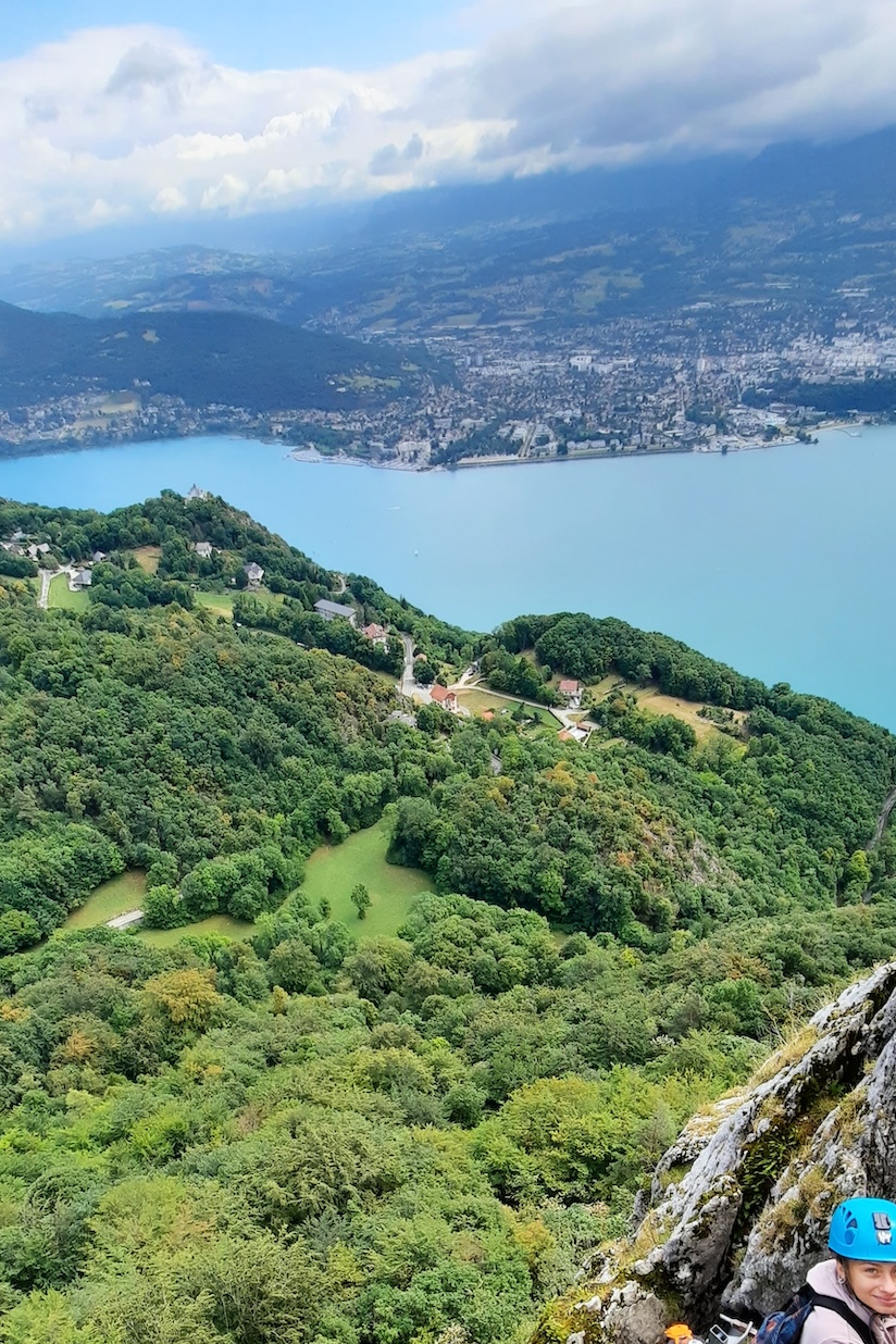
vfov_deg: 74.2
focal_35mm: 21
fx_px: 784
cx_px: 461
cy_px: 1041
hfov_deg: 59.5
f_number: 2.2
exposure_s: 1/610
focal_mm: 1.74
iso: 40
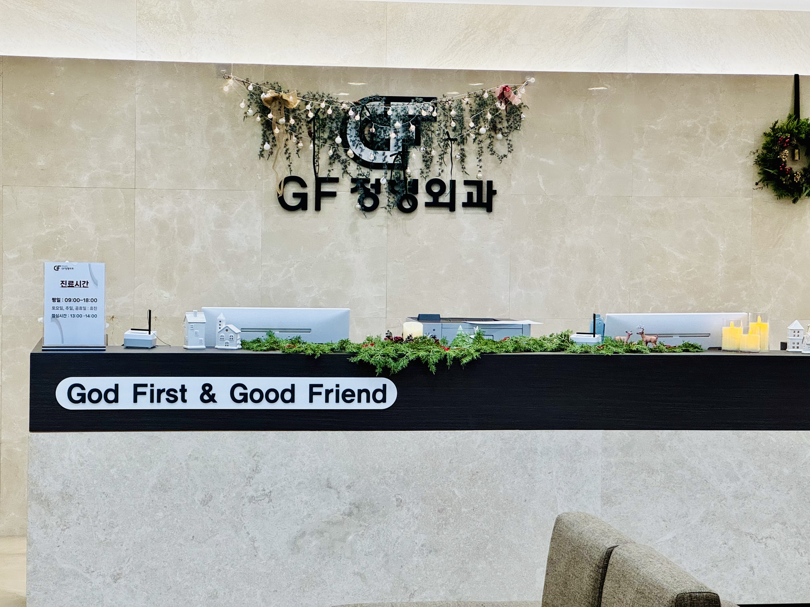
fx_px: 1802
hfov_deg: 25.3
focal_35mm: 77
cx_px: 405
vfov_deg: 19.1
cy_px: 304
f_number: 2.8
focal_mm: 9
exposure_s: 1/120
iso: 200
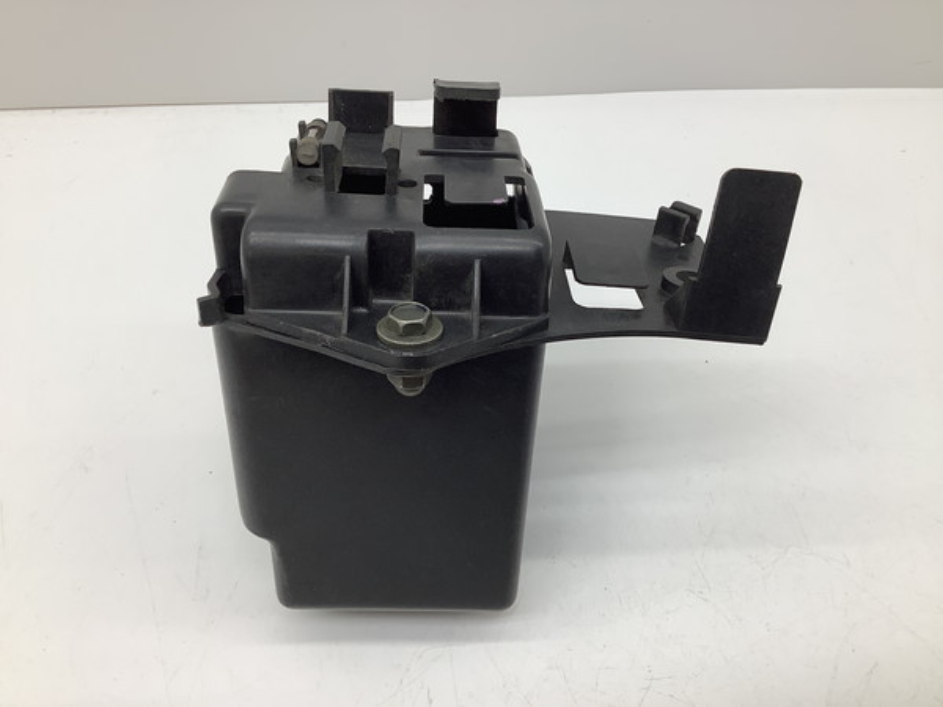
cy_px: 354
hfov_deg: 58.4
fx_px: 844
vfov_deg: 45.4
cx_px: 472
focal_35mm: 31
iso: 50
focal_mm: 3.3
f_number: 2.4
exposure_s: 1/120
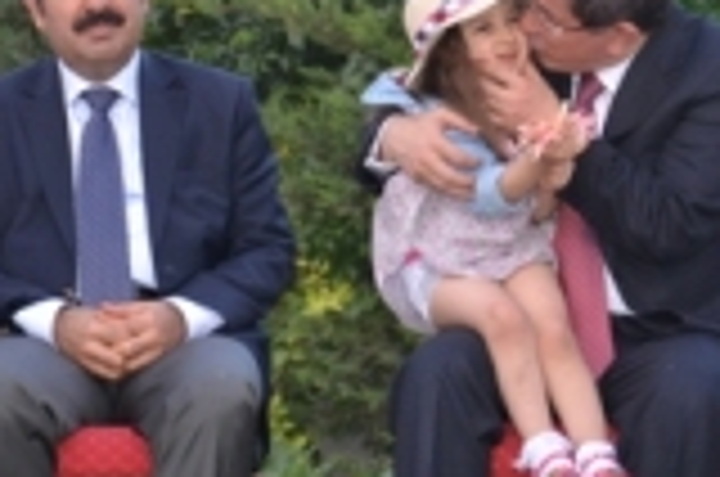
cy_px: 232
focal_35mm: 147
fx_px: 2942
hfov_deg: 14.0
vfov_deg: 9.3
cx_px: 351
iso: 400
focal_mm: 35
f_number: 4.5
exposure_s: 1/125
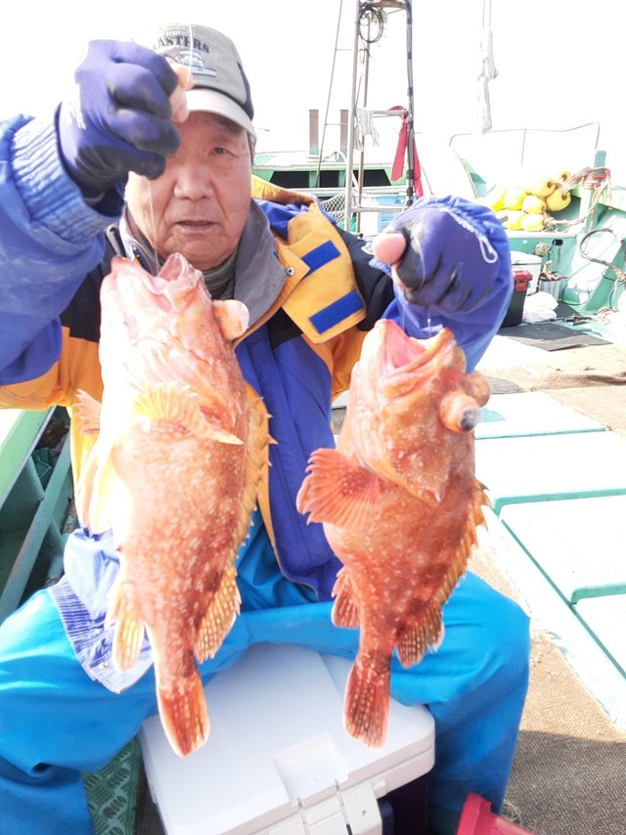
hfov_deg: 51.3
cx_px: 313
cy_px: 418
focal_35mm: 27
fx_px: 651
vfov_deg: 65.3
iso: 40
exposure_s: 1/432
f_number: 1.9
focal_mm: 2.91
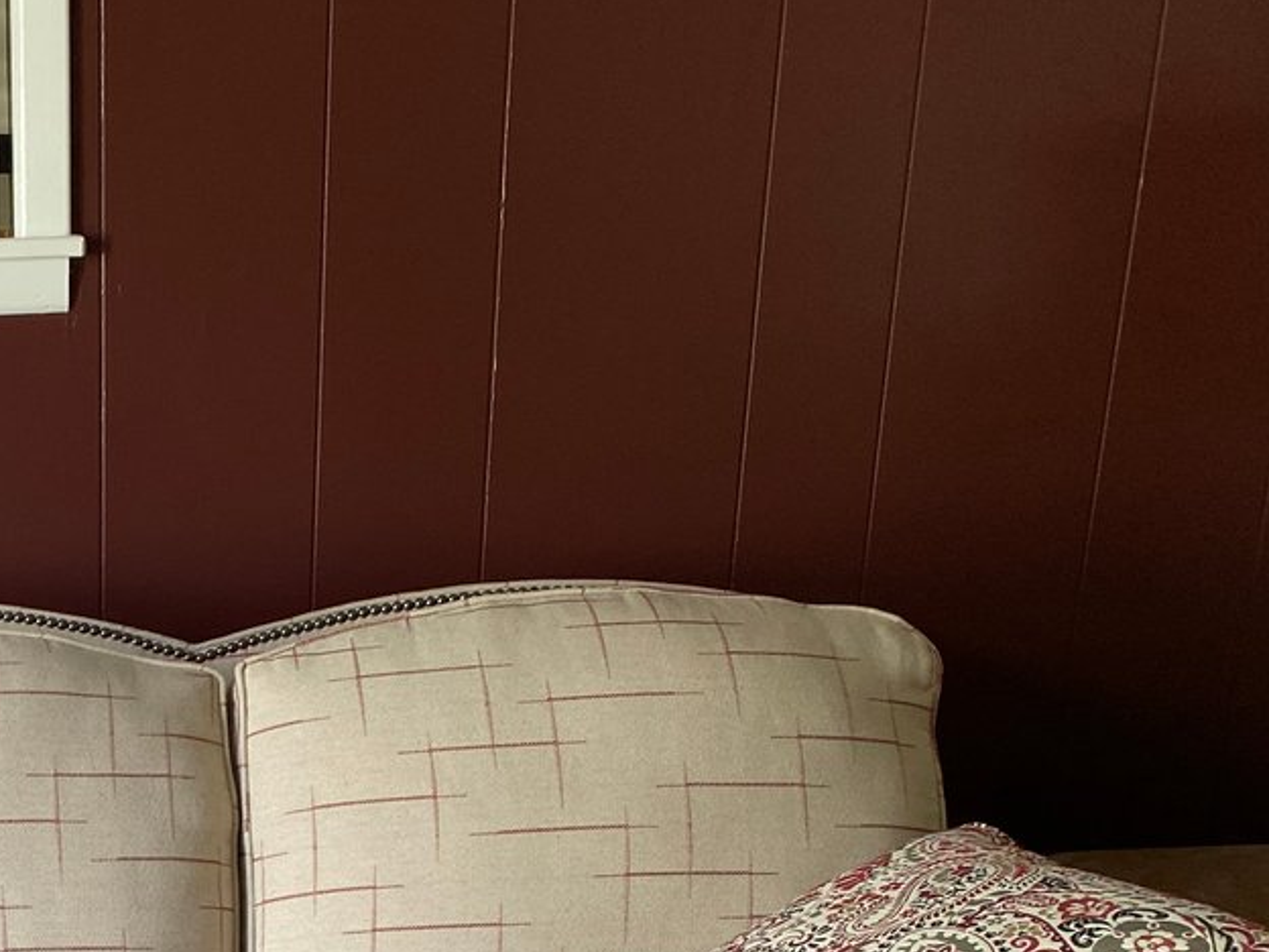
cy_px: 1142
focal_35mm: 63
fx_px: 2310
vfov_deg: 21.6
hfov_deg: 28.0
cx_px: -121
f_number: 1.8
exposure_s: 1/60
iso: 64
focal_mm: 4.25
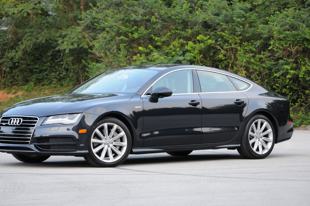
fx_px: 1204
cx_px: 146
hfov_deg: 14.7
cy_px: 103
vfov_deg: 9.8
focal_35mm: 140
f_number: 5.6
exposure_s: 1/100
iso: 2000
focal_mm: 82
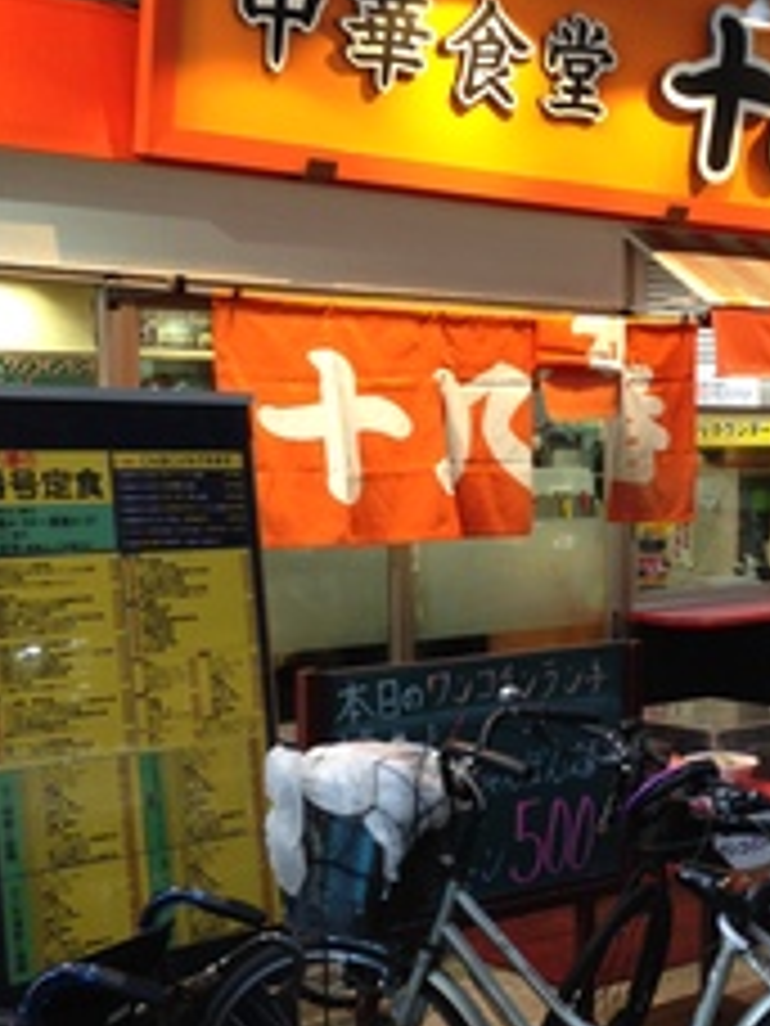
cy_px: 612
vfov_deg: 33.1
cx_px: 599
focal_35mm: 58
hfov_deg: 24.9
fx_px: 1720
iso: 50
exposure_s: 1/20
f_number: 2.4
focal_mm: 4.12
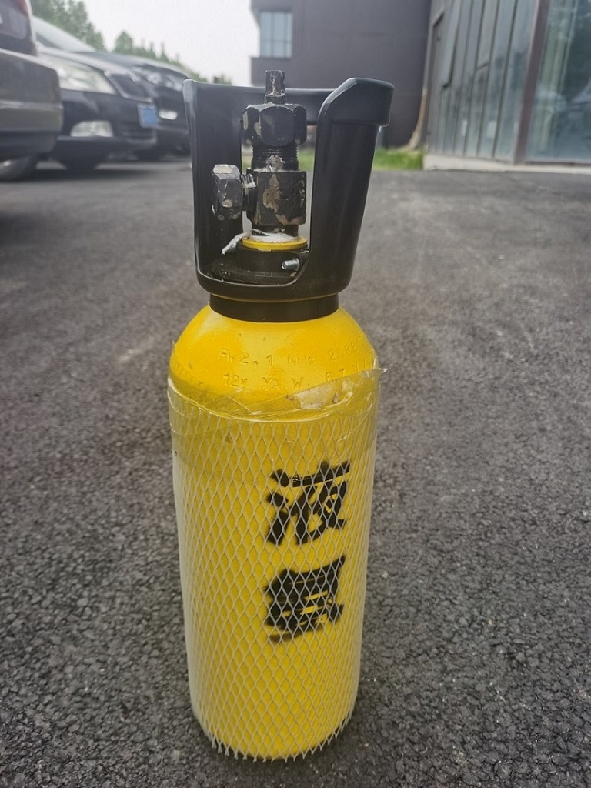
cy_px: 394
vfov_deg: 65.3
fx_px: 615
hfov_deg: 51.4
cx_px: 296
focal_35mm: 27
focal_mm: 5.58
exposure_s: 1/264
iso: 50
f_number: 1.8
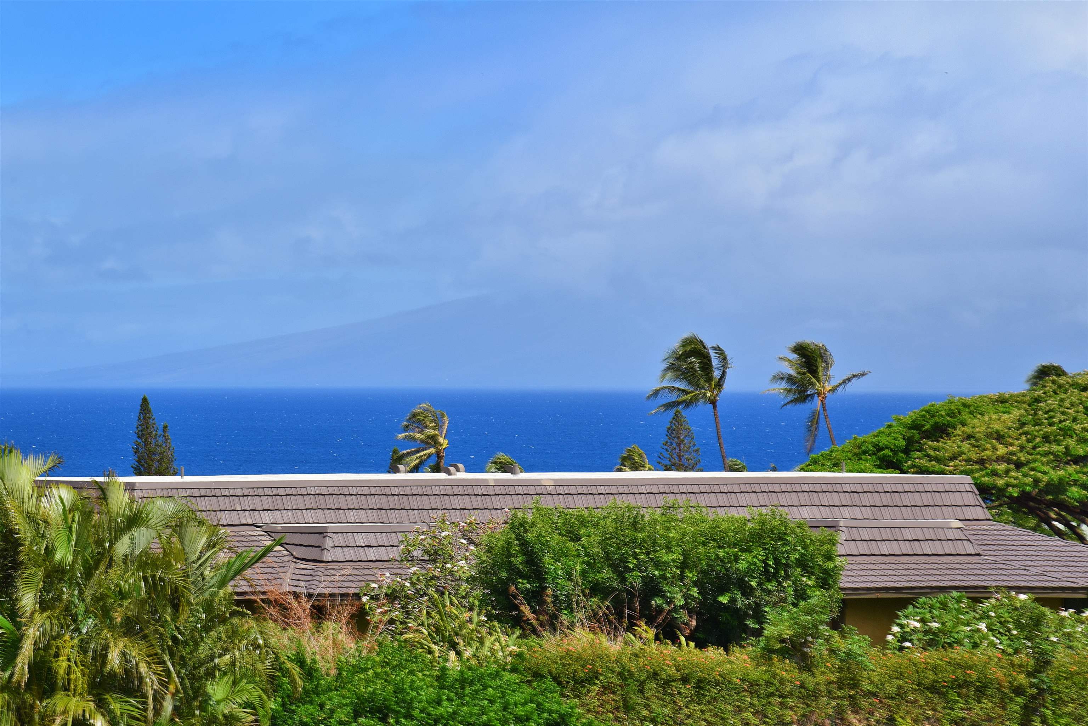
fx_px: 3627
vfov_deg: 11.4
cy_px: 363
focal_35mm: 120
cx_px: 544
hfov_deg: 17.1
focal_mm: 120
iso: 100
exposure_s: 1/200
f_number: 11
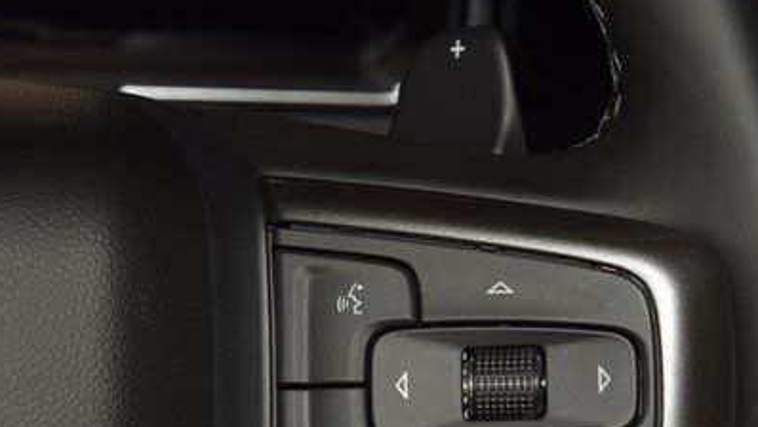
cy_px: 295
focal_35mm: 177
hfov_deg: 12.2
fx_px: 3558
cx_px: 385
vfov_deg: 6.9
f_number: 8
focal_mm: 70
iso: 100
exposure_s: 1/125
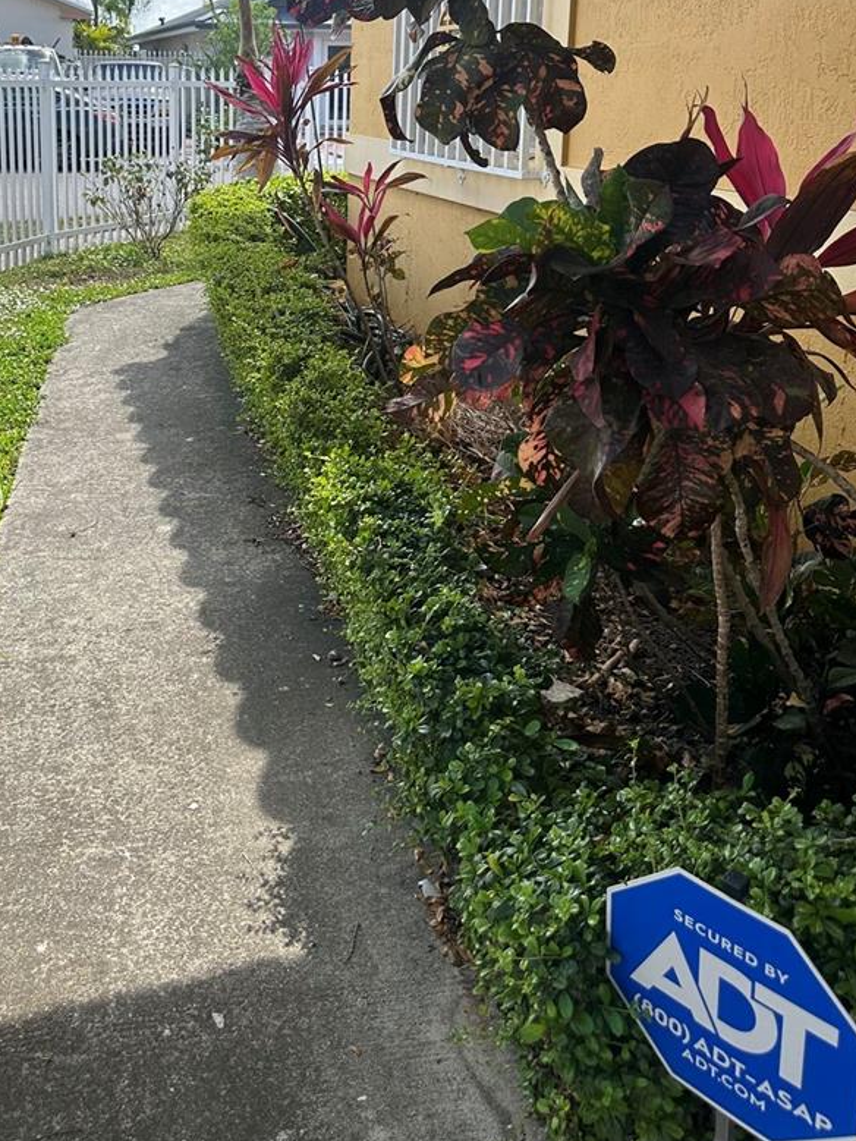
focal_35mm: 37
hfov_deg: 38.2
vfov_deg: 48.7
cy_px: 324
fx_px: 1219
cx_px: 278
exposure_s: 1/1393
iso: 80
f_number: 1.78
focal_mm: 6.86
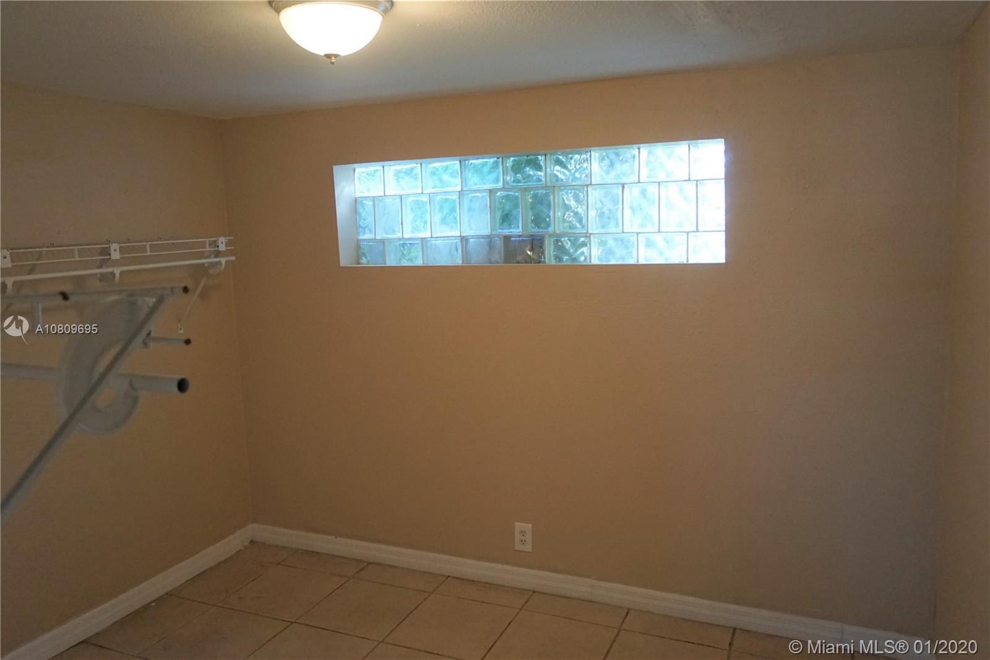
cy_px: 330
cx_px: 495
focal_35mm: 27
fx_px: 742
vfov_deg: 47.9
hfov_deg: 67.4
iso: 2000
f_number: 4
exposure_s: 1/160
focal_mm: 18
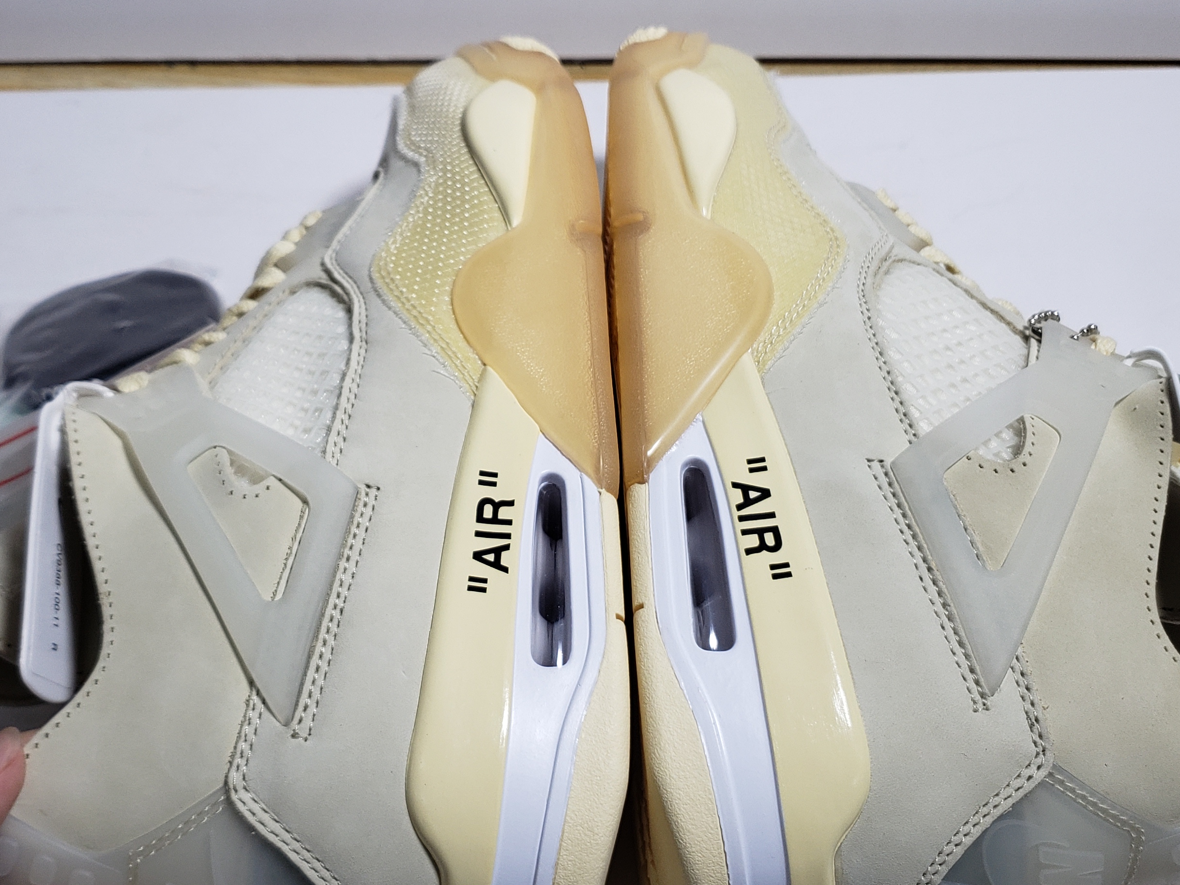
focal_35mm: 43
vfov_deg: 33.5
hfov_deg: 43.8
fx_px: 1466
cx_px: 525
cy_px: 512
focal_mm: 4.3
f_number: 1.5
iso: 50
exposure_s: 1/596
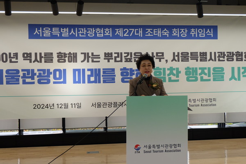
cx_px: 123
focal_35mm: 47
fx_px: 321
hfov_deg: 41.9
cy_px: 82
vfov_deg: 28.6
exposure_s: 1/350
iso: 1600
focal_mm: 31
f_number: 4.7
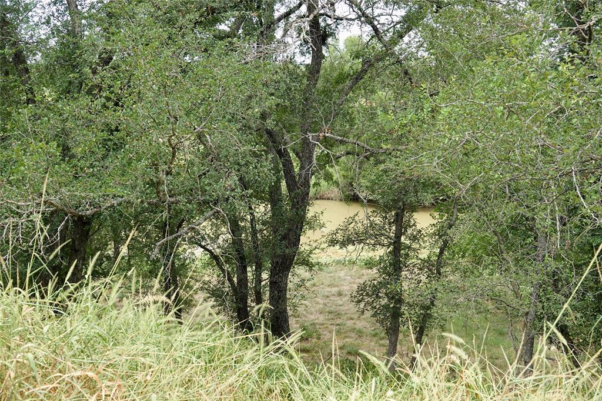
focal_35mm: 37
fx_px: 618
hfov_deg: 51.9
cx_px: 301
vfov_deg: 35.9
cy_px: 200
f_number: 3.2
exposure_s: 1/250
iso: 100
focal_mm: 13.7
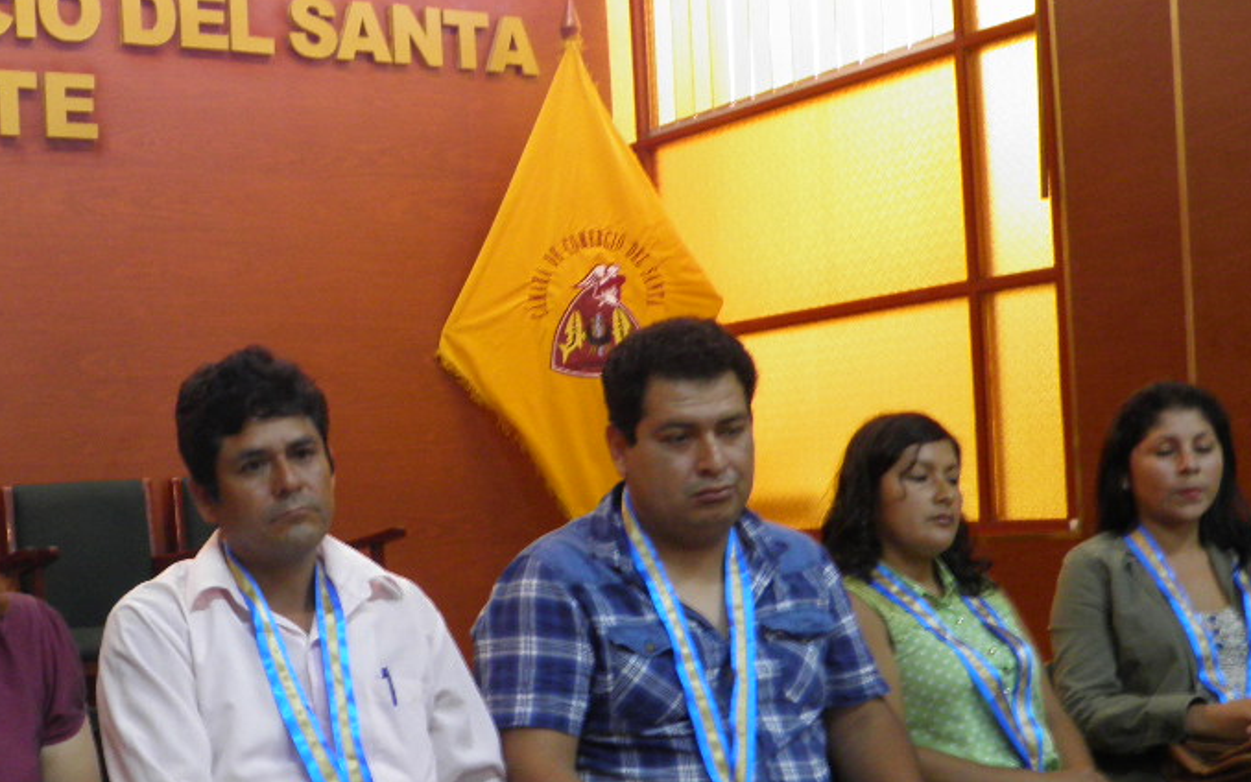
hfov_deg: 34.6
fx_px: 1910
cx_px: 168
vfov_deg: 22.9
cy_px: 610
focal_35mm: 56
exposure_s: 1/6
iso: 100
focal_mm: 4.9
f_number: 2.8
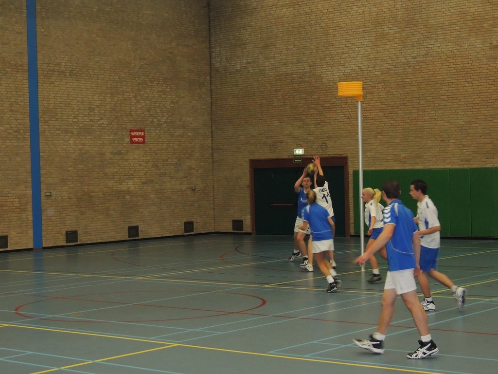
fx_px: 1079
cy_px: 187
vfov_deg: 19.6
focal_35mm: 75
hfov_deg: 26.0
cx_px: 249
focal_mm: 13.3
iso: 800
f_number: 3.9
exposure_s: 1/60
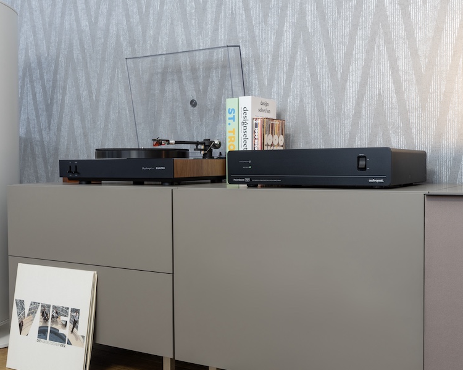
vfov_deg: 36.5
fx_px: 562
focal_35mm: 41
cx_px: 249
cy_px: 186
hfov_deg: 44.8
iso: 125
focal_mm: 32
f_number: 11
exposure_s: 1/3
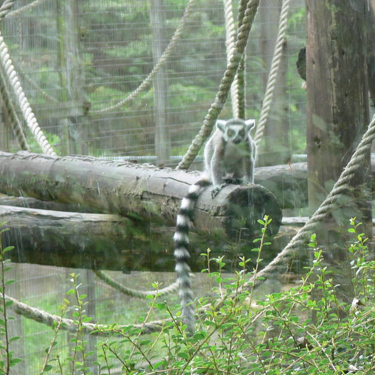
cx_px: 369
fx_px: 3603
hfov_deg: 5.9
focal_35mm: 294
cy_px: 294
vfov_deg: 6.0
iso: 80
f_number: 3.6
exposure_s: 1/50
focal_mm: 32.9
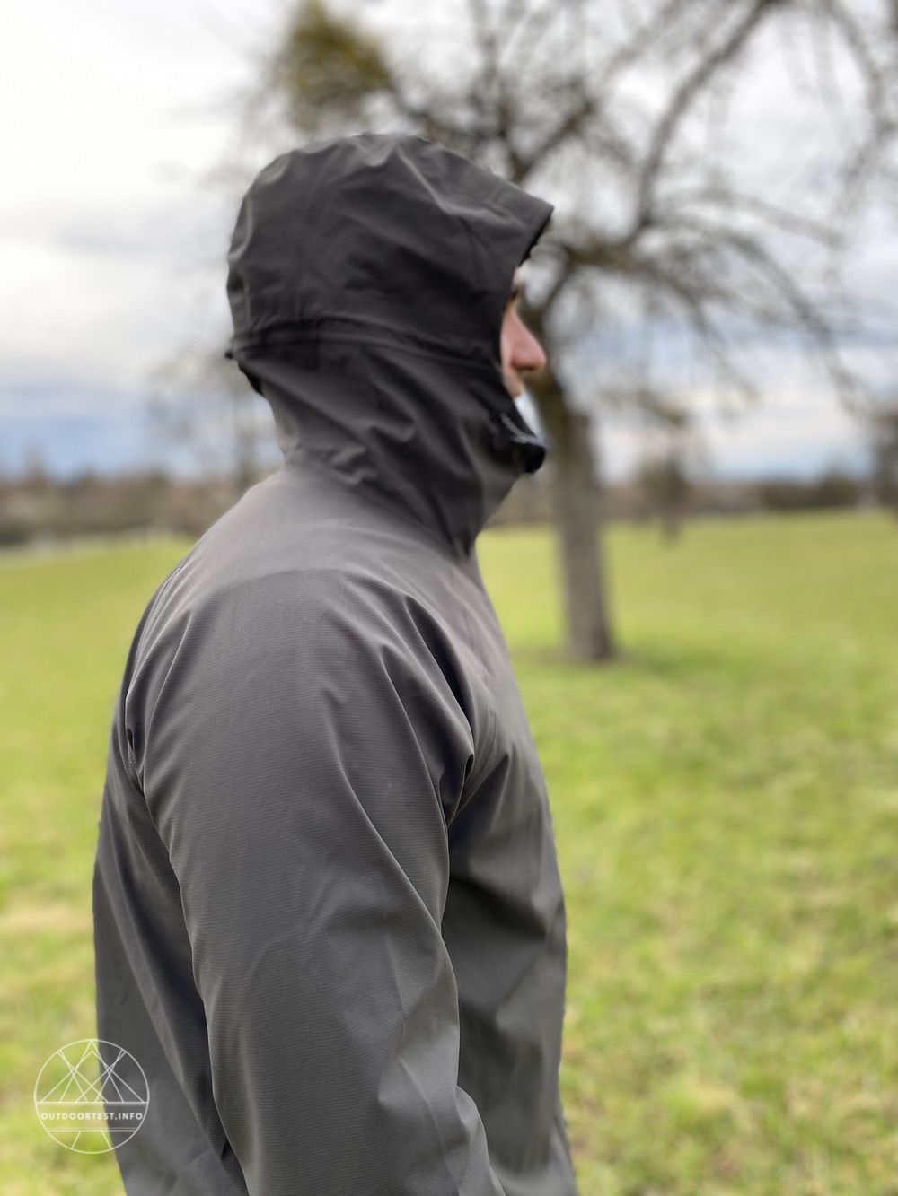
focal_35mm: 26
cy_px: 598
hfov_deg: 53.1
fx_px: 899
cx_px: 449
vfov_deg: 67.3
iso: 32
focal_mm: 4.25
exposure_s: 1/174
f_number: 1.8
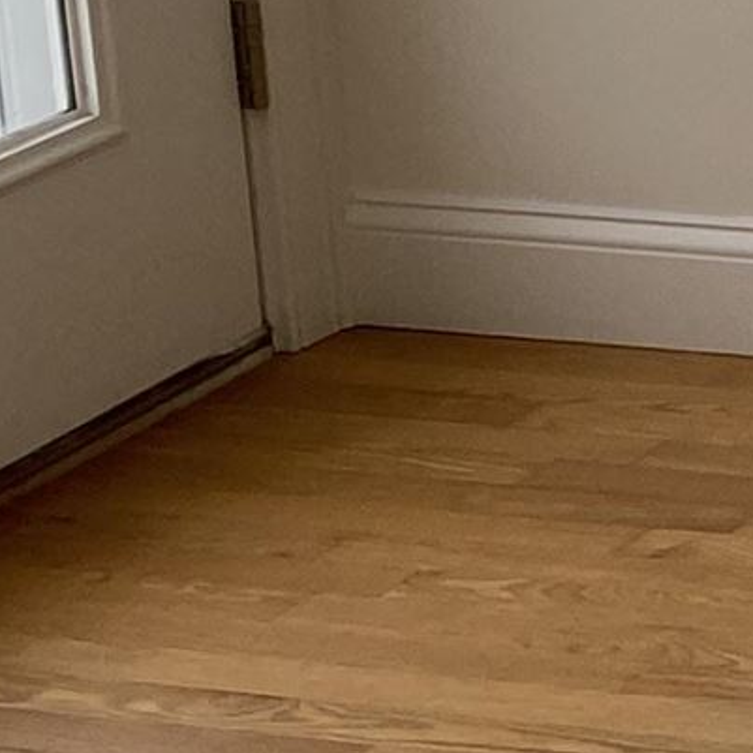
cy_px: -462
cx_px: 2447
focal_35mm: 176
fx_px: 4331
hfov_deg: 8.1
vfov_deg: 9.6
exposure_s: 1/531
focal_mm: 4.25
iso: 32
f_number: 1.8
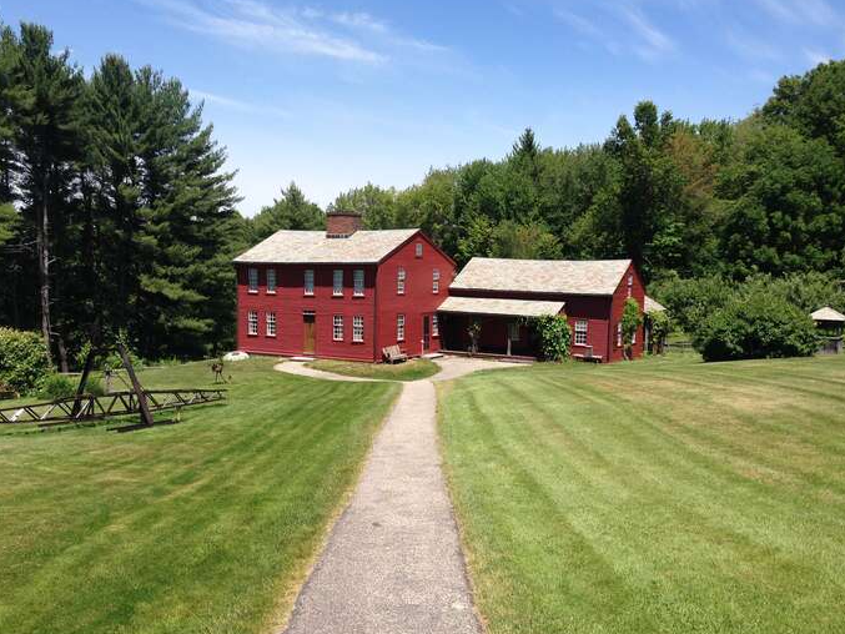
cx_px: 393
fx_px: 952
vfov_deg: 36.8
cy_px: 359
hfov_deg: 47.8
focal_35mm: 39
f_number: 2.4
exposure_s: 1/1427
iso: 50
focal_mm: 4.12
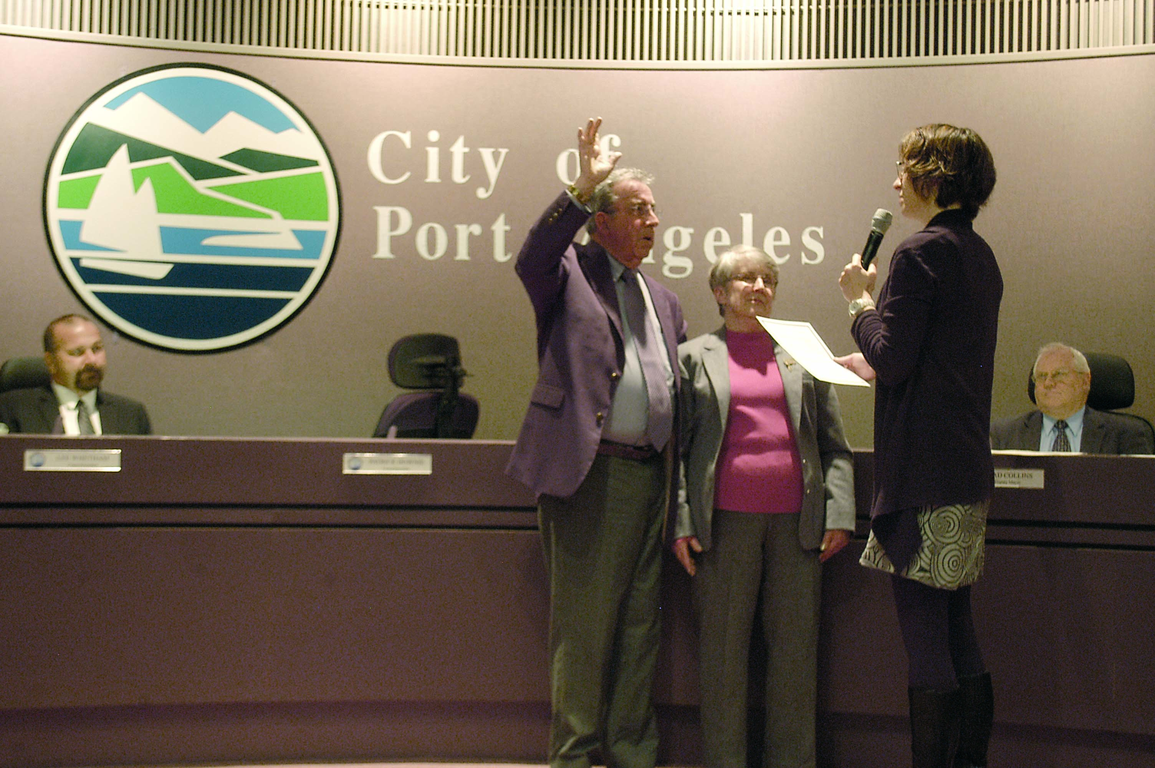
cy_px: 384
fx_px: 1539
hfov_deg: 41.1
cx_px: 578
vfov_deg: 28.0
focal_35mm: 48
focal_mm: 32
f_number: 5
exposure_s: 1/6
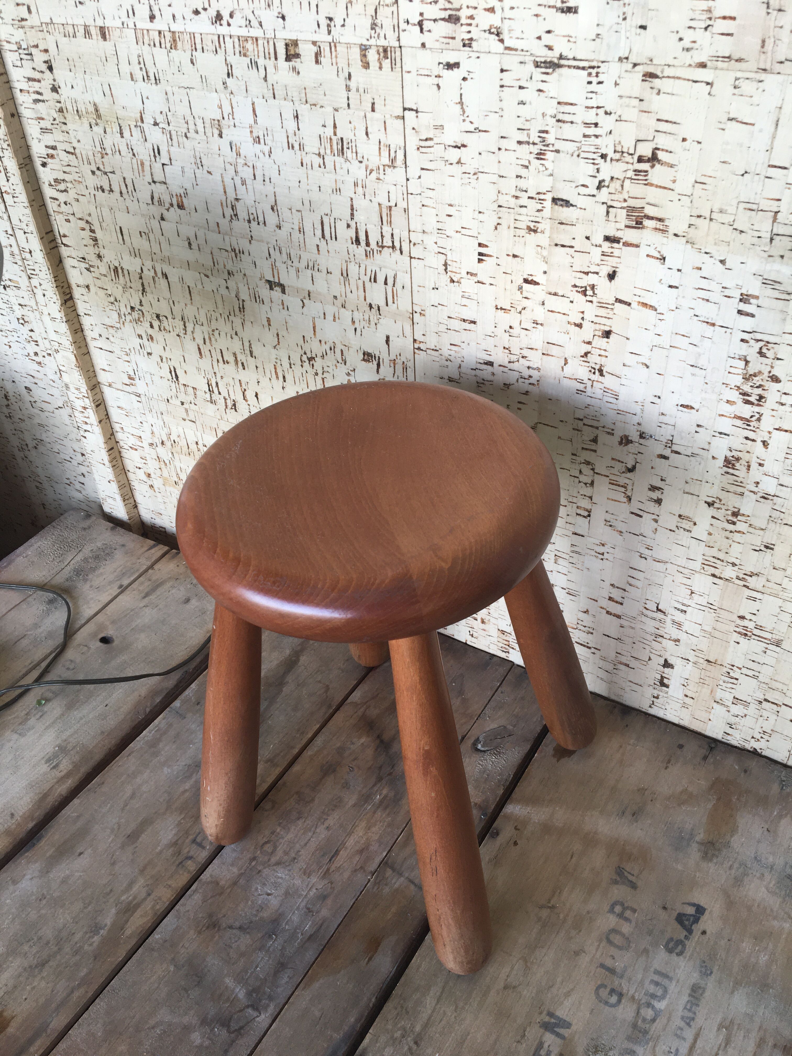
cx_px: 396
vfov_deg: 61.7
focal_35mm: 29
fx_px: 885
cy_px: 528
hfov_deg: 48.2
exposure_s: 1/100
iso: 40
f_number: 2.2
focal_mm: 4.15
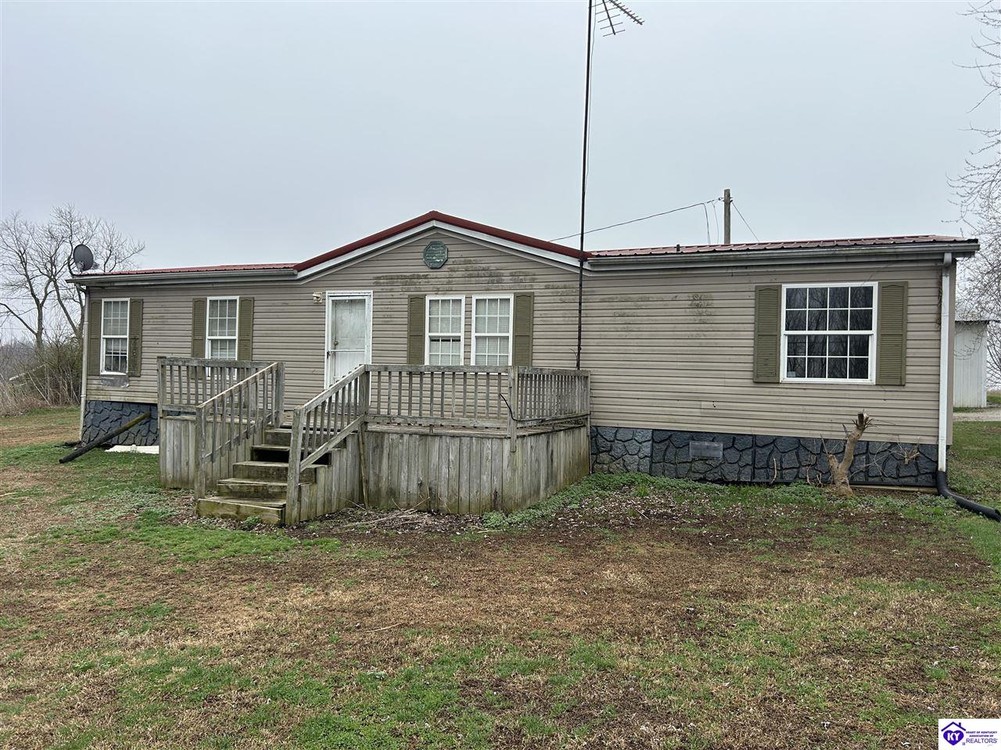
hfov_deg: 67.3
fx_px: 752
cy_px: 375
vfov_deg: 53.1
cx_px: 500
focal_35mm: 26
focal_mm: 5.7
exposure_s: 1/1311
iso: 50
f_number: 1.5
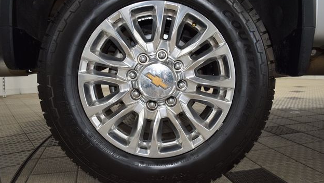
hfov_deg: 66.1
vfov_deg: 40.1
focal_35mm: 29
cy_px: 79
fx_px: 249
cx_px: 165
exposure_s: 1/60
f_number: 4
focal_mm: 18
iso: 720
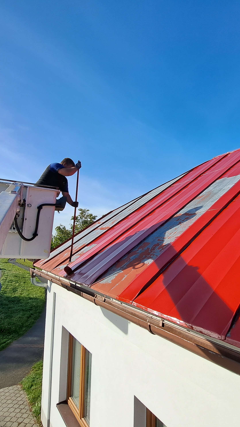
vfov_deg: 89.6
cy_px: 213
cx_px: 142
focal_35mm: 19
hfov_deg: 57.9
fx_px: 215
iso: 50
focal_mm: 1.74
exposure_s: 1/1259
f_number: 2.2
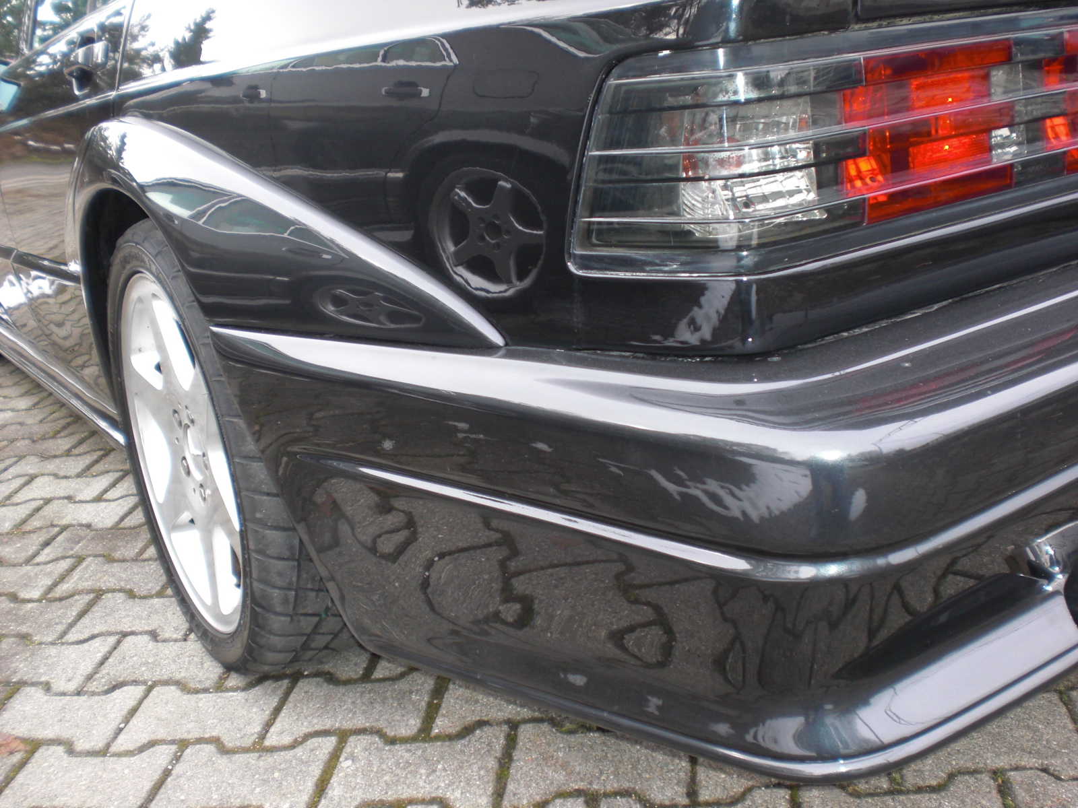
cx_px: 539
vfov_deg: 37.7
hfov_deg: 49.0
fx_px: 1183
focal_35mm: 38
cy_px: 404
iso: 100
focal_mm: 6.3
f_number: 3.1
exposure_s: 1/80
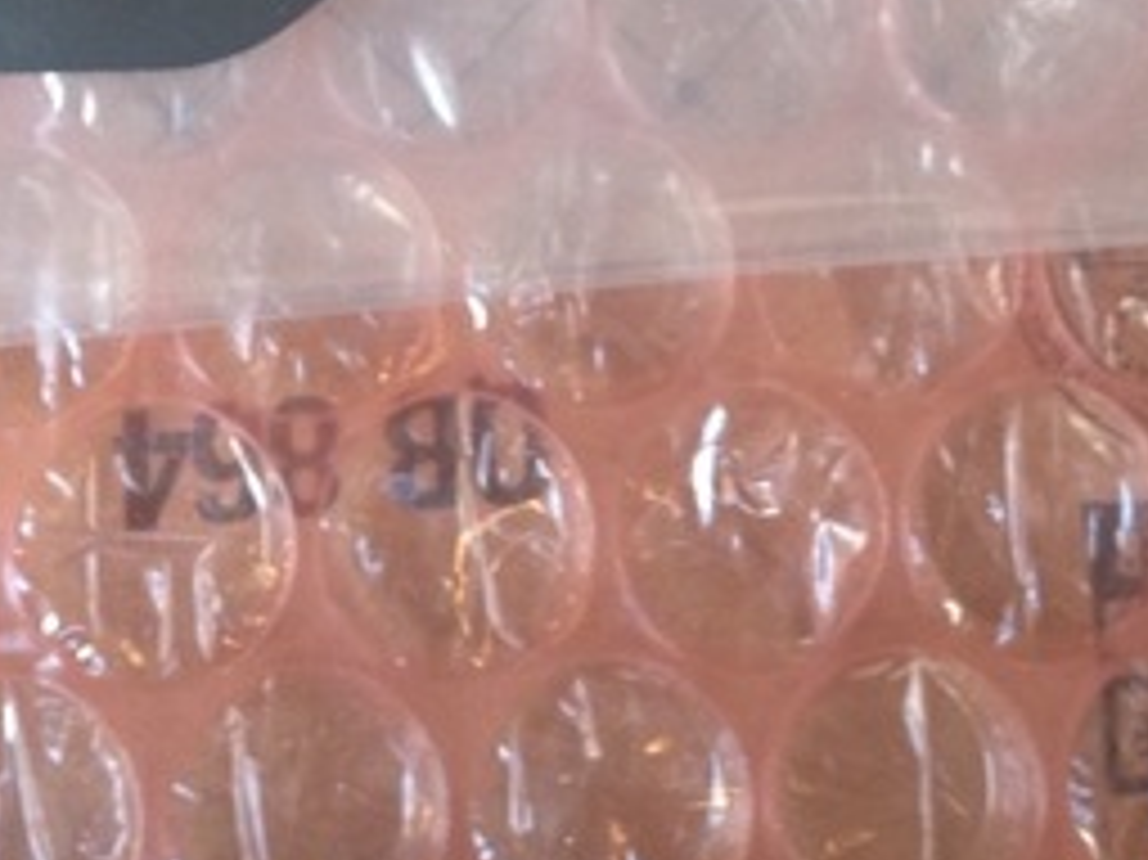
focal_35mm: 110
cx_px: 626
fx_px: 3646
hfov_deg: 17.9
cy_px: -347
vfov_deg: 12.9
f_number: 2.4
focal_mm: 4.28
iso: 100
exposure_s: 1/20
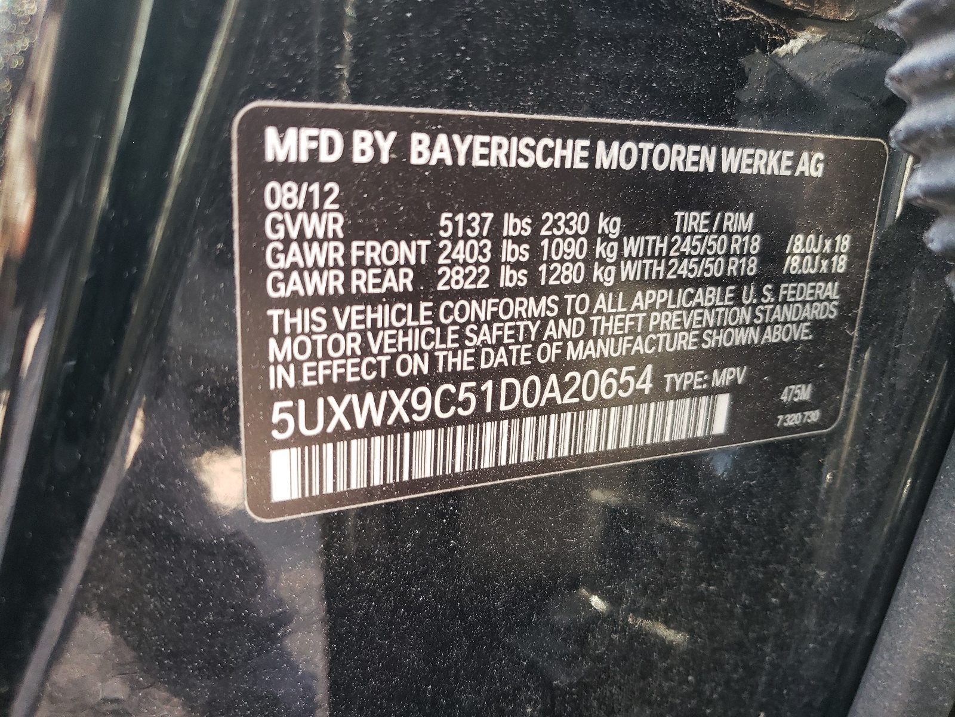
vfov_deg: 53.1
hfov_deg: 67.3
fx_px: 717
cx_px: 478
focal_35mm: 26
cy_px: 358
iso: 104
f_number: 1.5
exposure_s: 1/60.2
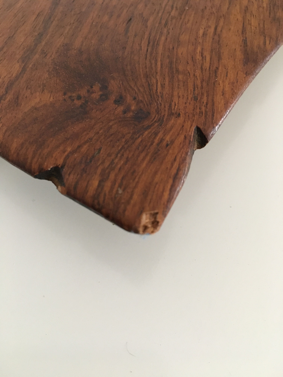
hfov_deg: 48.2
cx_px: 142
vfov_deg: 61.7
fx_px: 316
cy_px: 188
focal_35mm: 29
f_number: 2.2
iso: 320
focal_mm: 4.15
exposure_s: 1/17
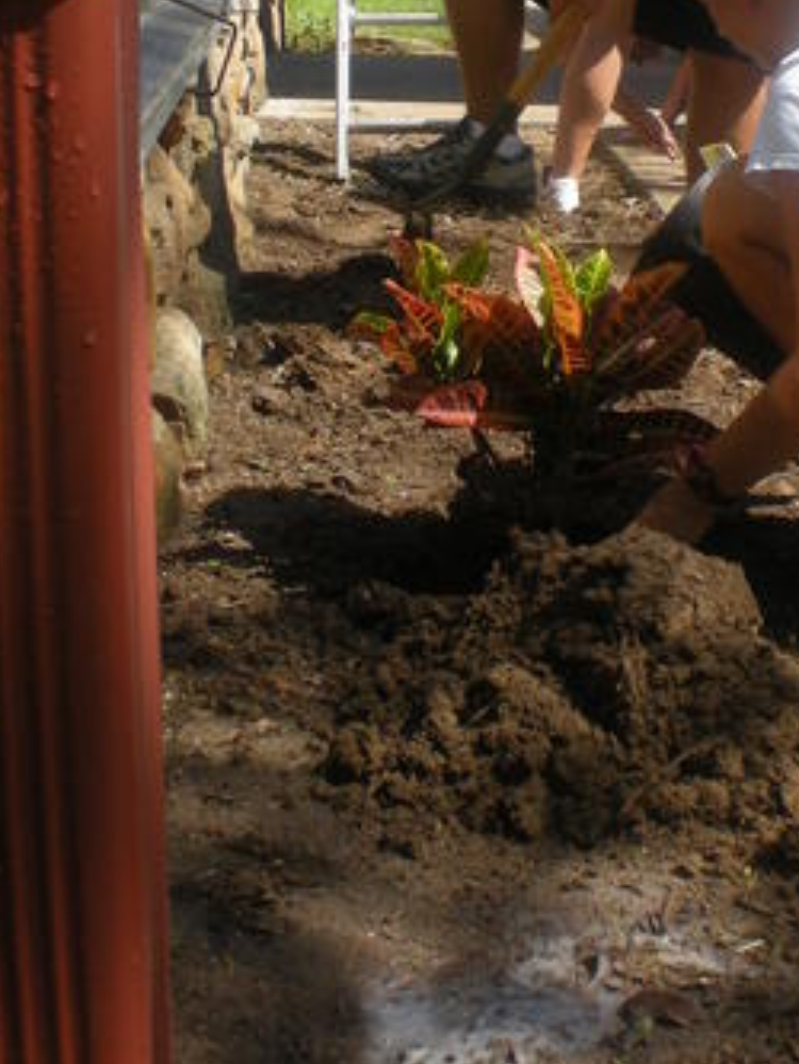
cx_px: 694
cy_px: 169
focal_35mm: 73
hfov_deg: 19.9
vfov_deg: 26.0
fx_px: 2245
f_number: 4.6
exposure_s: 1/239
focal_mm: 6.3
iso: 64
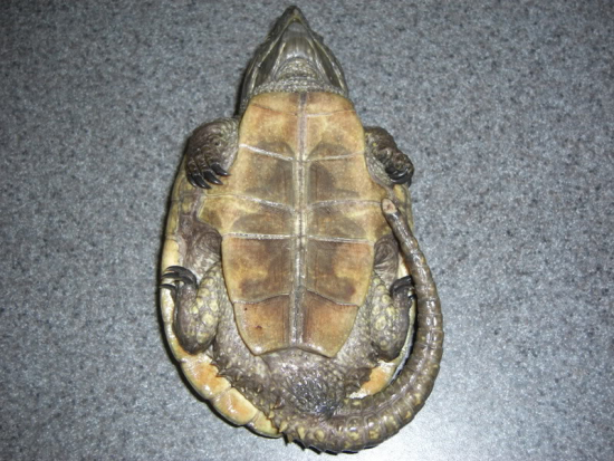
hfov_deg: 49.0
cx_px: 307
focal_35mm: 38
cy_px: 230
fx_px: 674
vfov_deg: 37.7
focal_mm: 7.9
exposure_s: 1/60
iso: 80
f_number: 2.8
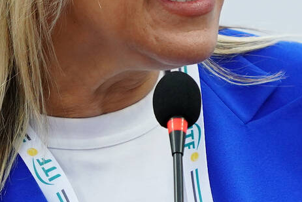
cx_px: 245
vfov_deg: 0.6
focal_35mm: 2496
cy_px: 82
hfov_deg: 0.8
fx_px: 20937
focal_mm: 400
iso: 800
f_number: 2.8
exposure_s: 1/640
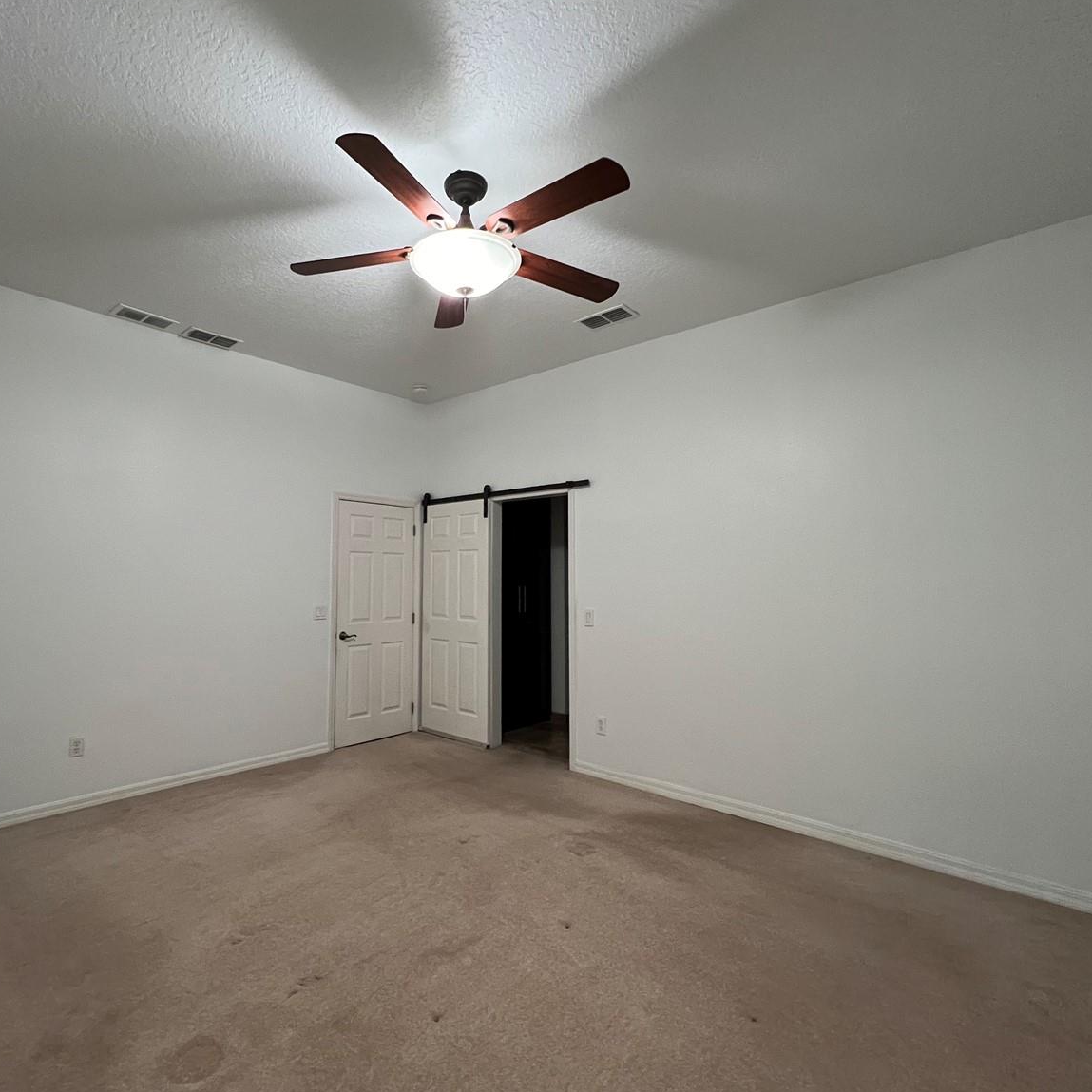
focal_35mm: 16
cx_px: 472
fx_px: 571
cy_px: 542
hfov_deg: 86.9
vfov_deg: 87.4
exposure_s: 1/60
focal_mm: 1.57
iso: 500
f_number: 1.8
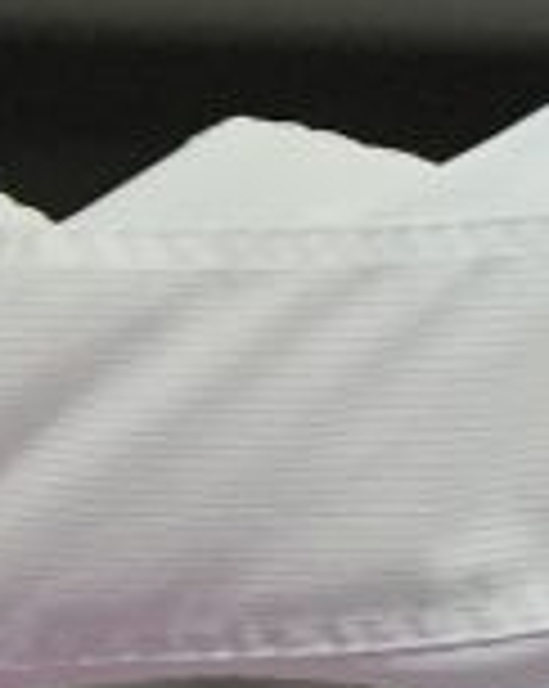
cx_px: -248
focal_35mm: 2159
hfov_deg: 0.7
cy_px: 558
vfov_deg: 0.9
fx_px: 43938
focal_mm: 130
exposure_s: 1/1000
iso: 1600
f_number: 2.8
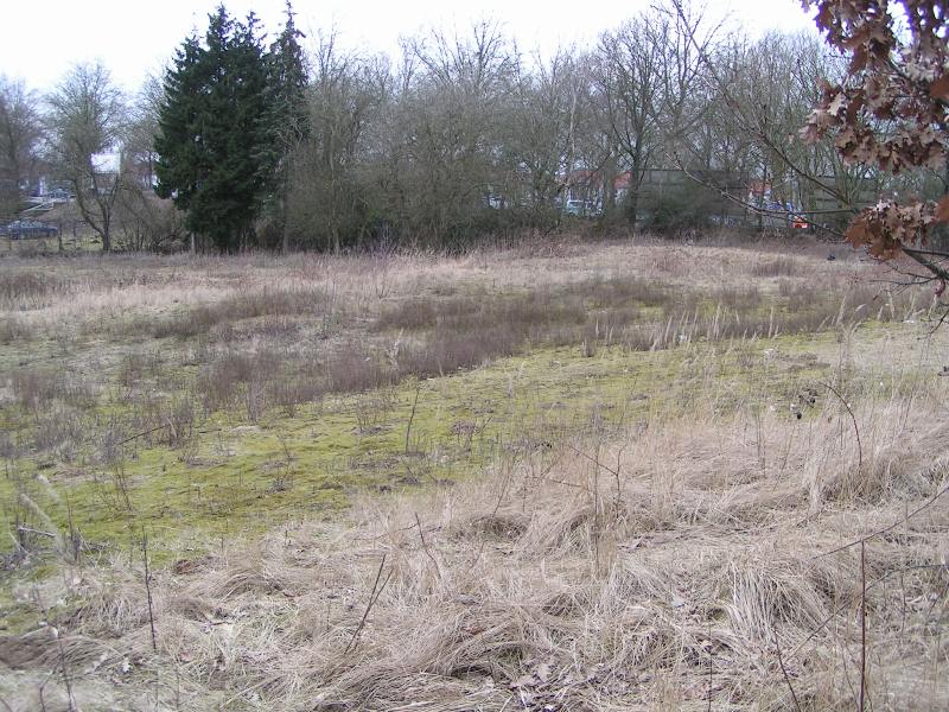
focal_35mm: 38
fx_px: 1042
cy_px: 356
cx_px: 474
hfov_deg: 49.0
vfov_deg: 37.7
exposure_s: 1/60
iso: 50
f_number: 4
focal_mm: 5.8
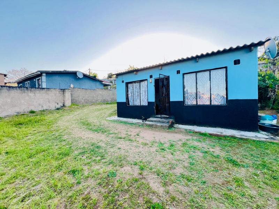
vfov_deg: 89.9
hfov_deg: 106.2
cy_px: 104
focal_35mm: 13
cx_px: 140
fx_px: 105
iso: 32
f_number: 1.8
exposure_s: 1/139
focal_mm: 1.57
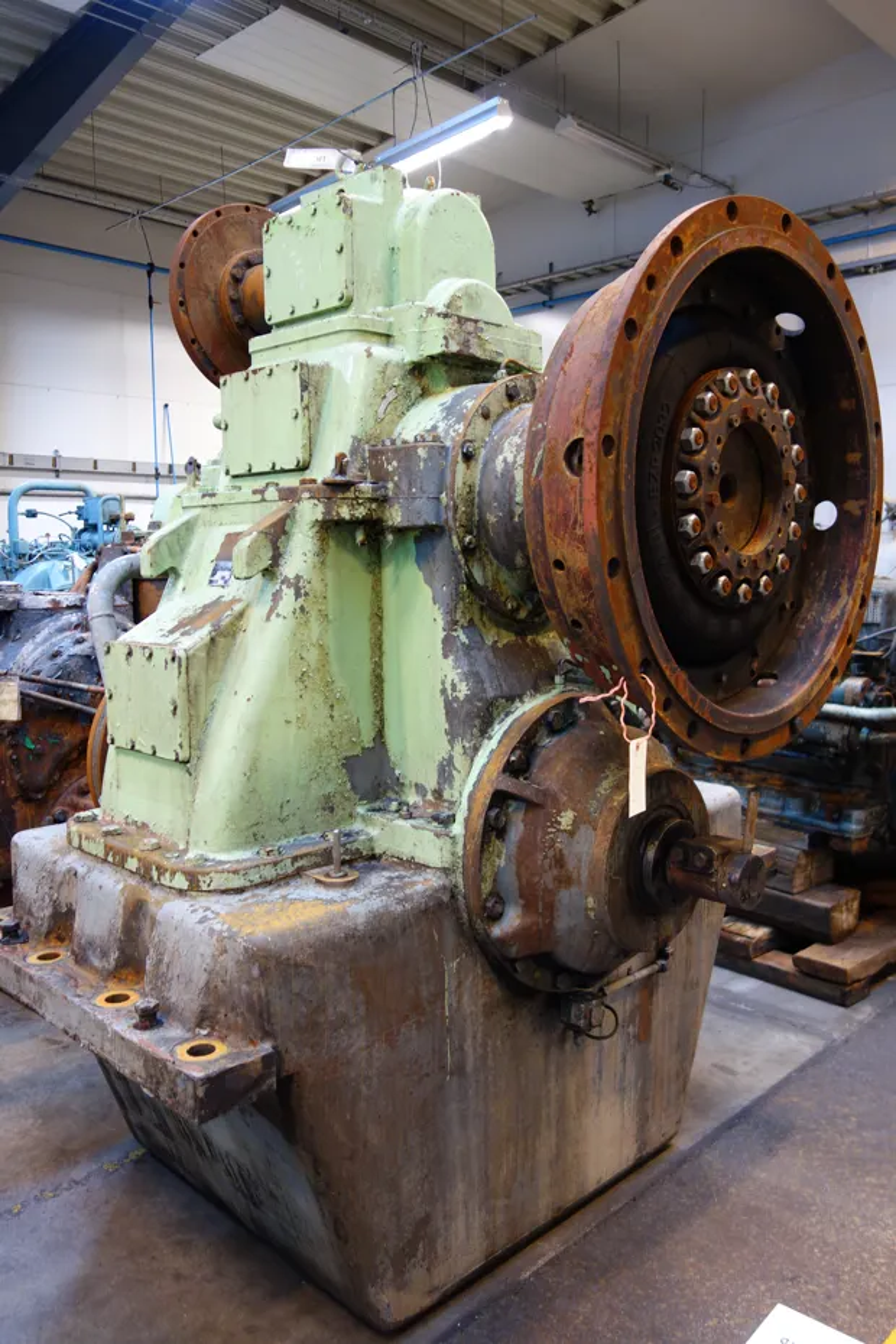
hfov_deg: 46.4
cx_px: 448
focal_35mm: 28
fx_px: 1045
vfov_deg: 65.5
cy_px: 672
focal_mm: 10.4
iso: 320
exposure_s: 1/30
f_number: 1.8
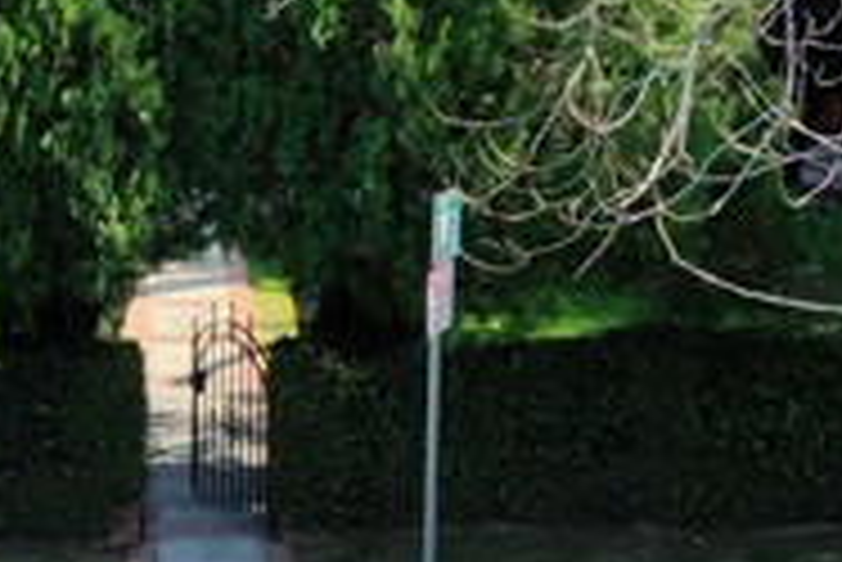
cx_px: 176
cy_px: 70
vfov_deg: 14.2
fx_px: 2247
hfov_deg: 21.0
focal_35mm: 96
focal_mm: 10.26
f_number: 5.6
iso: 100
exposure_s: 1/320
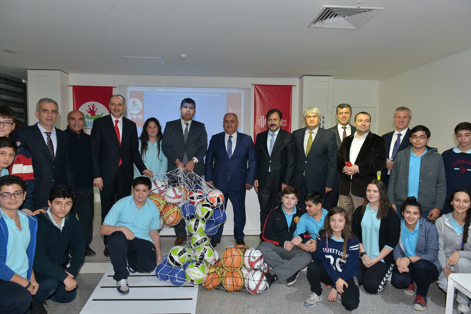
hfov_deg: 73.7
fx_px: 314
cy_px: 157
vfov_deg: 53.1
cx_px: 236
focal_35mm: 24
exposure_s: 1/60
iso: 500
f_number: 6.3
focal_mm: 24
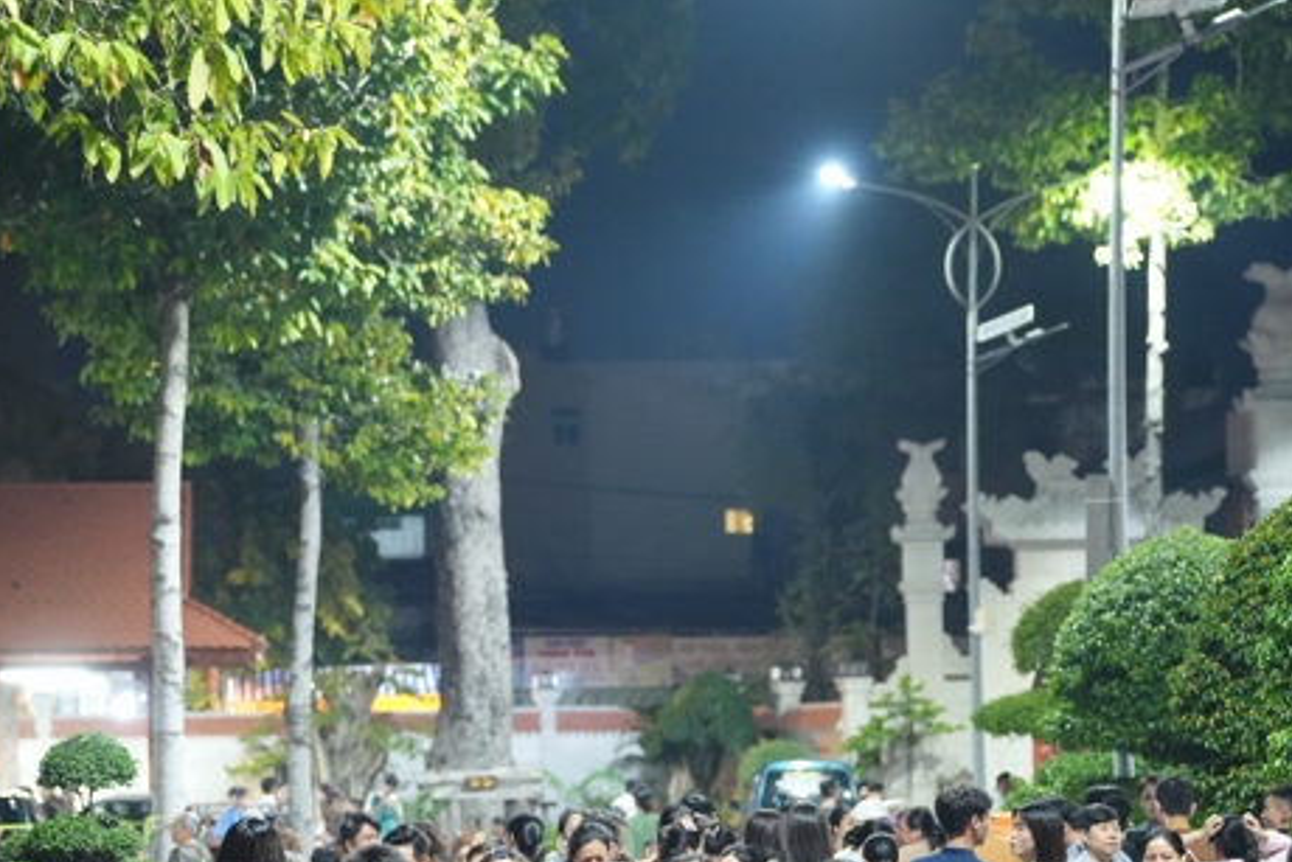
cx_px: 520
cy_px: 605
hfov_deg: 18.1
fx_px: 4056
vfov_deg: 12.1
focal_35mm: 113
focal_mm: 80
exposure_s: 1/60
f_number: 2.8
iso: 10000
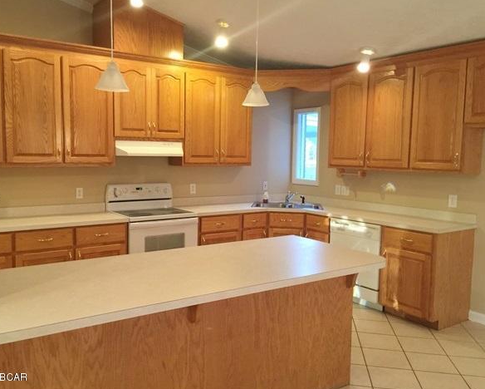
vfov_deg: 47.2
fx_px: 445
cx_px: 227
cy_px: 194
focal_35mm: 31
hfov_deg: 57.1
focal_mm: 4.15
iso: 100
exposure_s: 1/15
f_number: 2.2
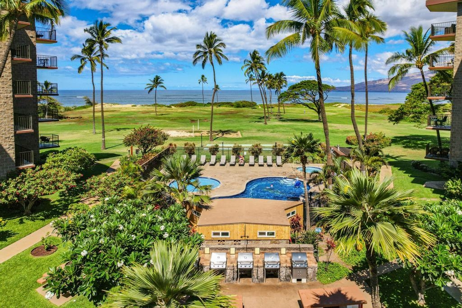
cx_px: 231
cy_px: 154
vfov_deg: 57.2
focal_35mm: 22
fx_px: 282
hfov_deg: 78.6
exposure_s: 1/350
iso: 110
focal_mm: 8.38
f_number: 2.8
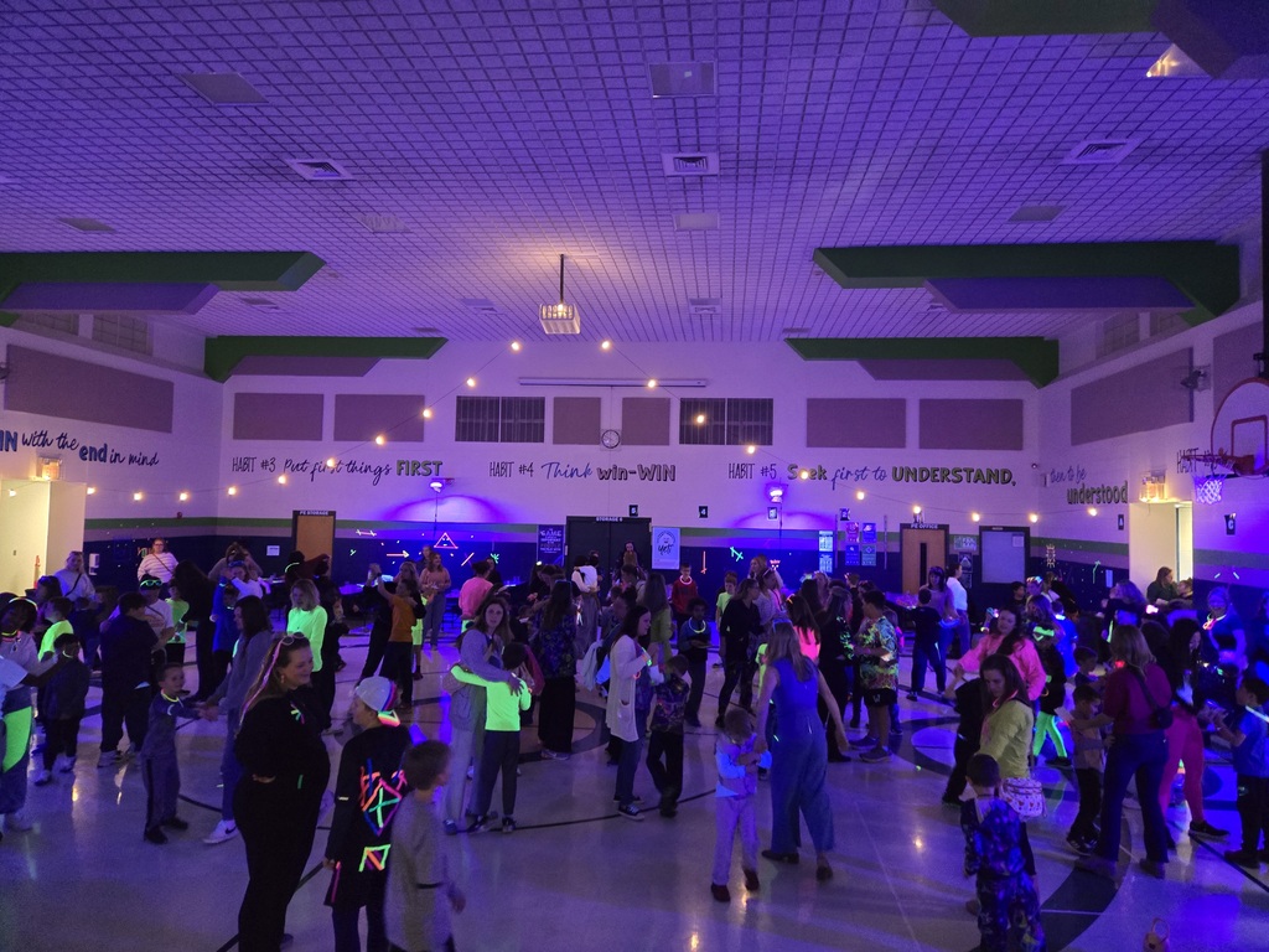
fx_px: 843
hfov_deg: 73.9
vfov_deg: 58.9
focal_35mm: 23
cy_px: 476
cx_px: 634
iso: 1250
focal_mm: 5.4
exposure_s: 1/40
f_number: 1.8
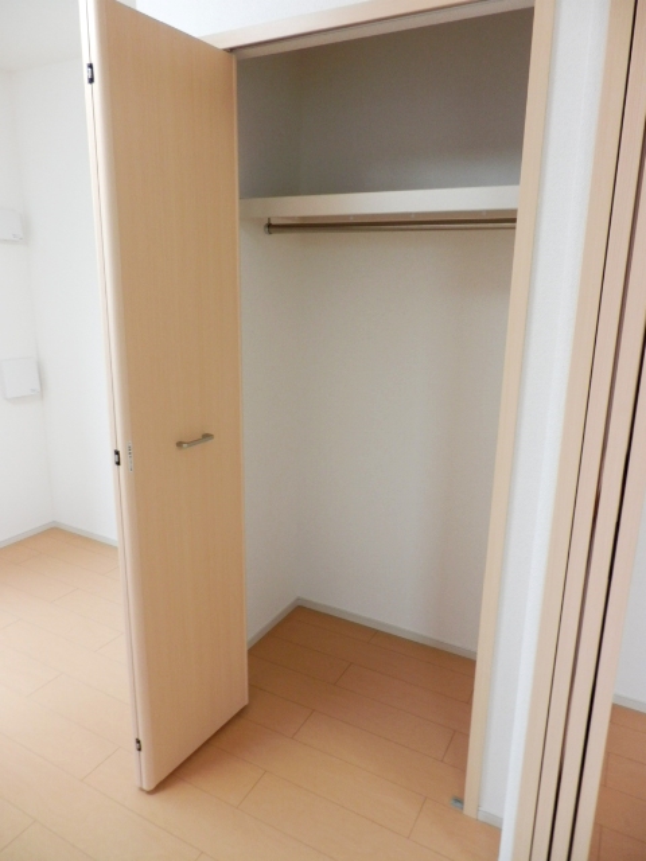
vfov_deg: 71.6
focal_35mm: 24
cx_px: 323
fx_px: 597
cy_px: 430
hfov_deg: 56.8
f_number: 3
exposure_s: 1/30
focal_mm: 4.2
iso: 100
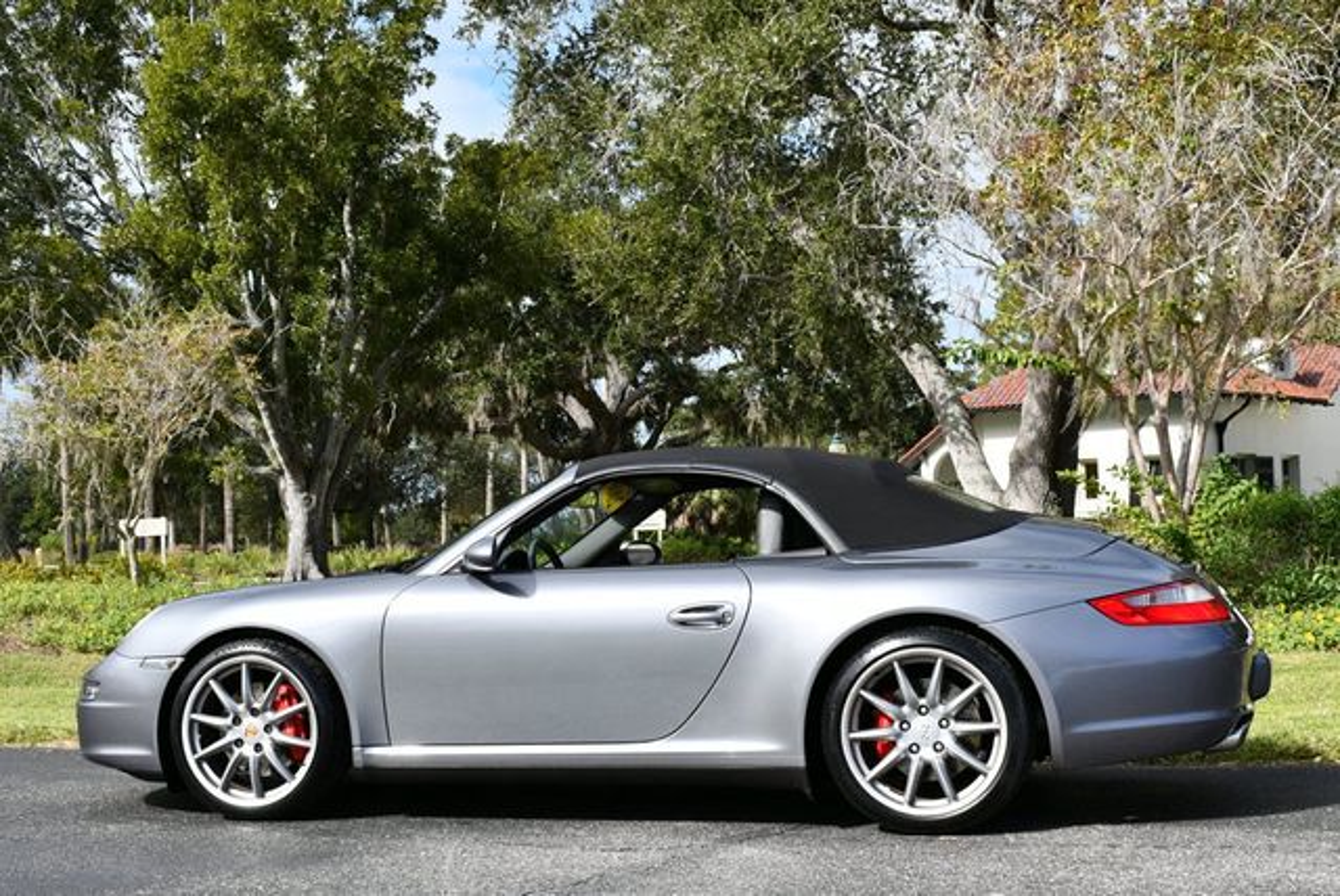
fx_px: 1863
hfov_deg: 39.6
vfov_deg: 27.0
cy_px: 448
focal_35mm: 50
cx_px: 670
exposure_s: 1/250
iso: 100
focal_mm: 25
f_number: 8
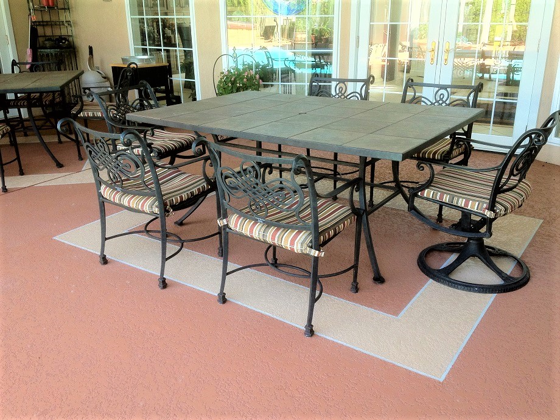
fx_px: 566
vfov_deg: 40.7
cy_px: 210
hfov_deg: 52.6
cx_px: 280
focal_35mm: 35
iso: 64
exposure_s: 1/60
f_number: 2.4
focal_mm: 4.28
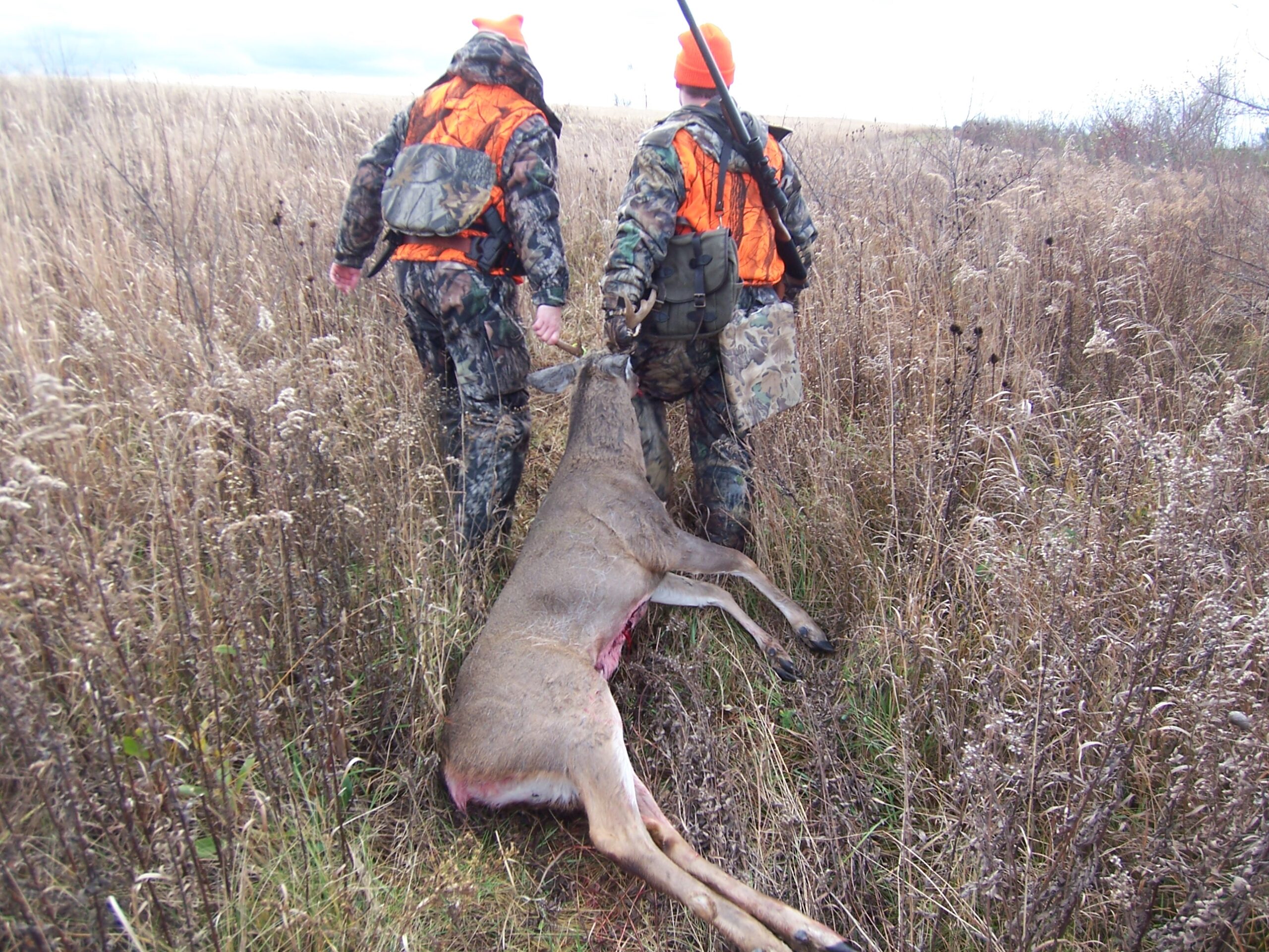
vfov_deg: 58.9
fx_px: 843
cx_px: 634
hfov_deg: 73.9
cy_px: 476
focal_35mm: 23
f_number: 2.8
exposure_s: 1/160
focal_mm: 3.8
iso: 64
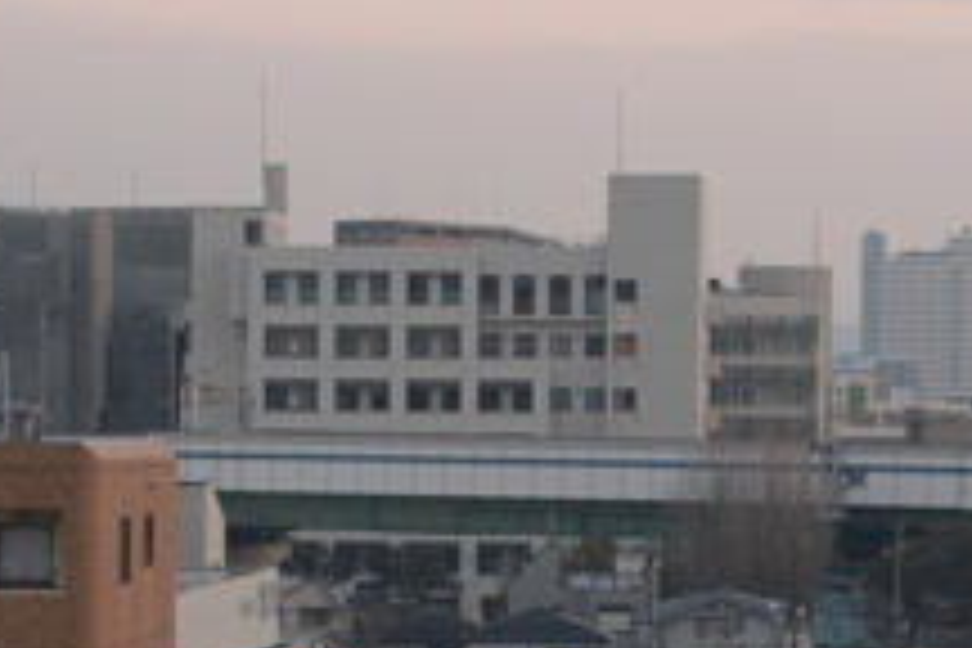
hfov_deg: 10.6
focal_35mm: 194
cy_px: 590
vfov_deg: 7.1
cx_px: 436
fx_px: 5238
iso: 100
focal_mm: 24.2
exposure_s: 1/40
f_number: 2.8
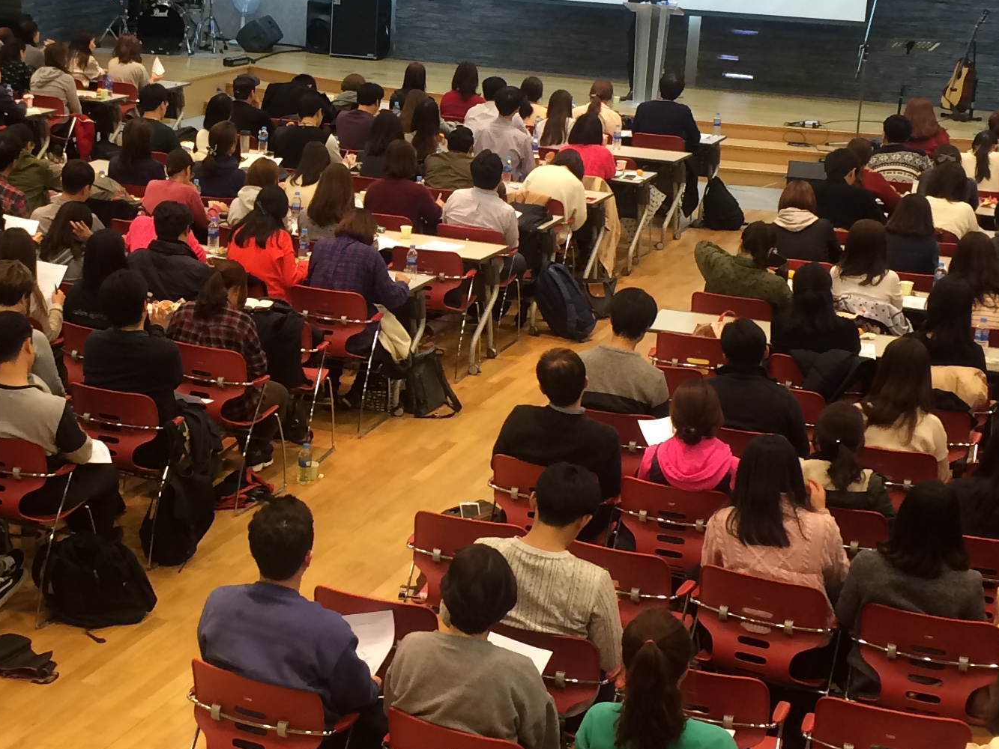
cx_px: 242
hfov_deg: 27.0
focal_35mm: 71
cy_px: 287
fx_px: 2049
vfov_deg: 20.7
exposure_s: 1/30
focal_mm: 4.15
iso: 80
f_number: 2.2
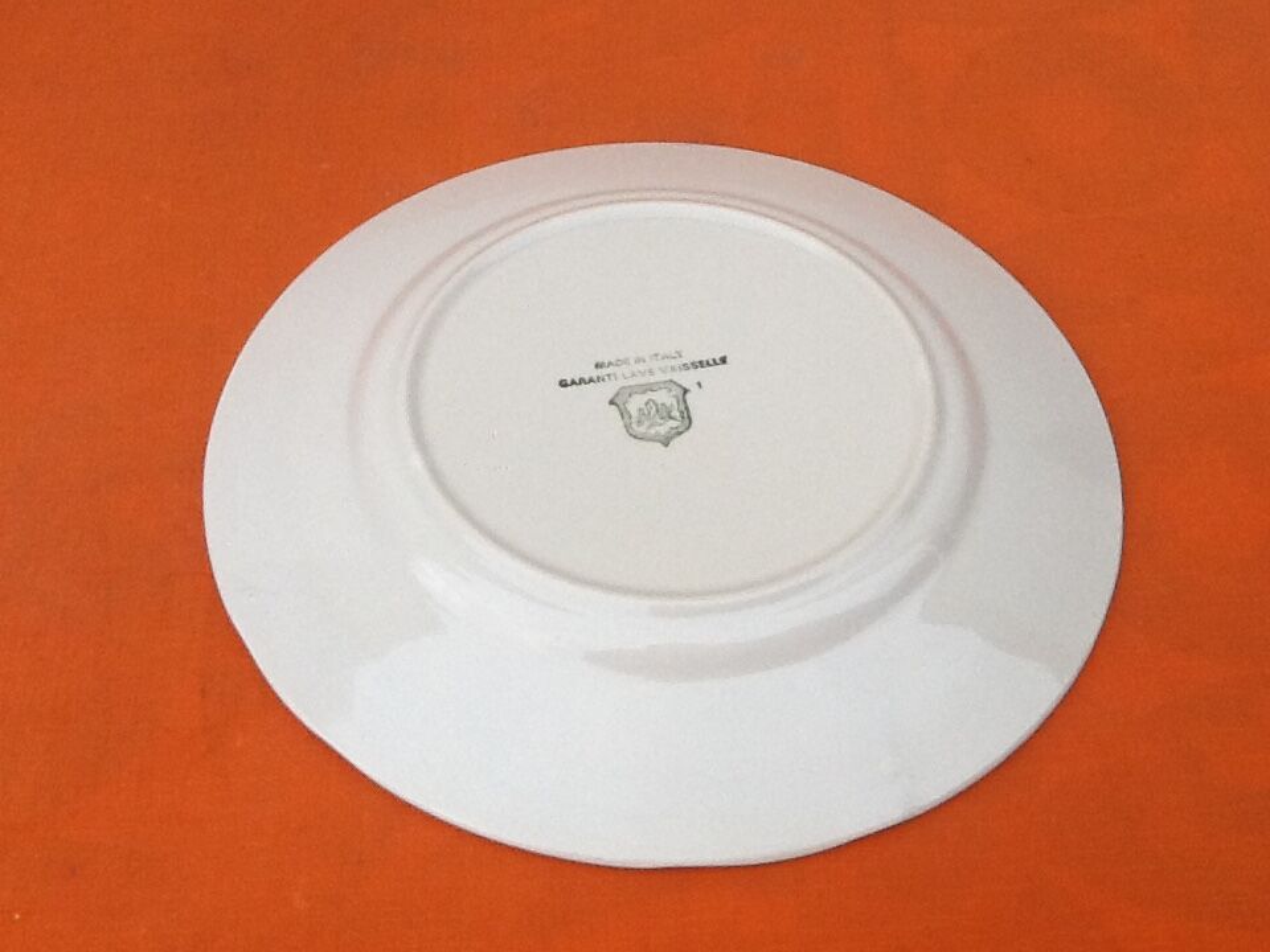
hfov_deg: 42.9
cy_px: 476
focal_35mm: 44
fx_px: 1614
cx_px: 635
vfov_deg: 32.9
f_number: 2.4
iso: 64
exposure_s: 1/120
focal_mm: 2.03
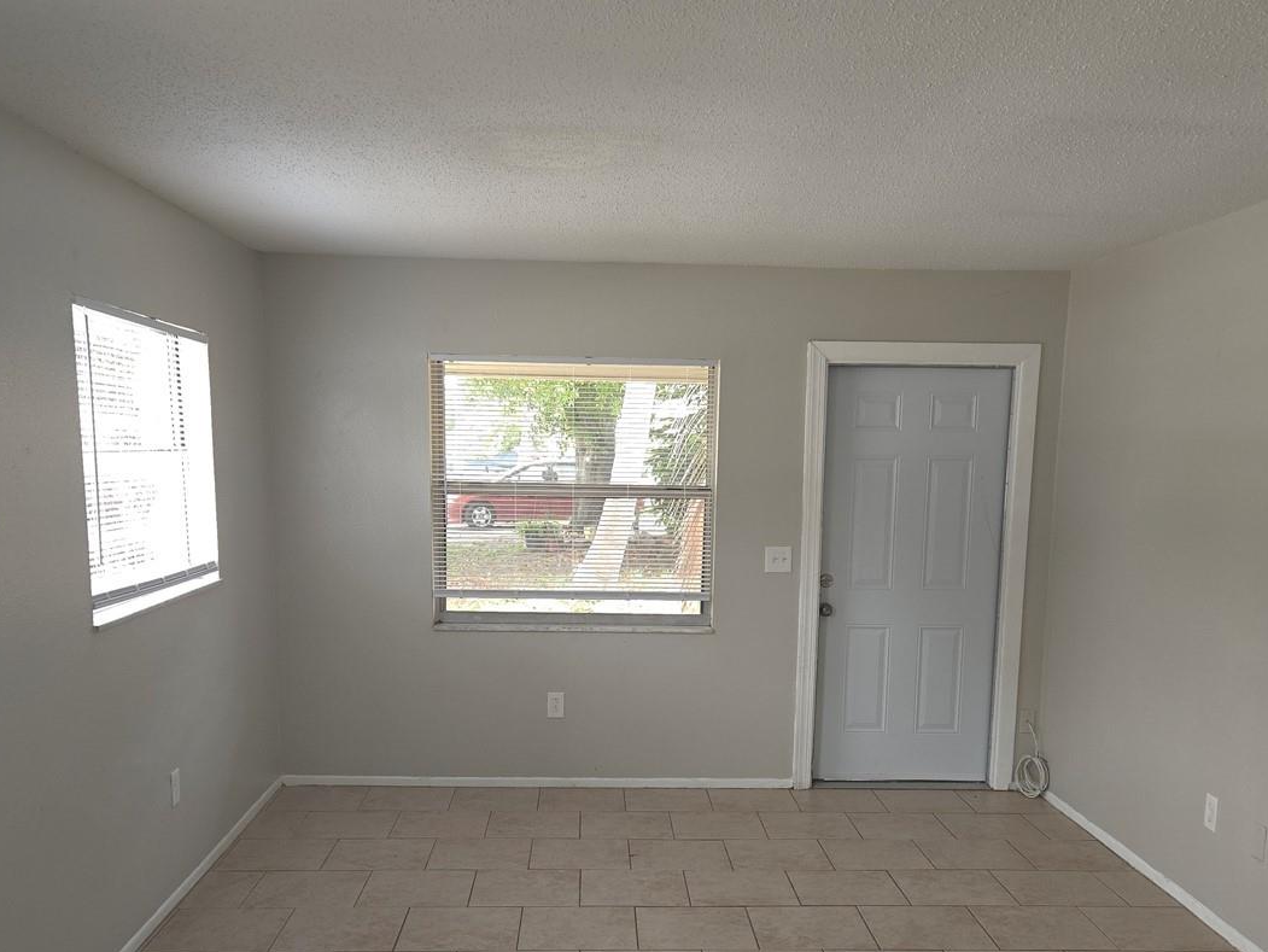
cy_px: 676
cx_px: 643
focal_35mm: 35
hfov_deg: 52.6
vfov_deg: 39.9
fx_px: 1283
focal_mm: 5.4
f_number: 1.8
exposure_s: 1/60
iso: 40
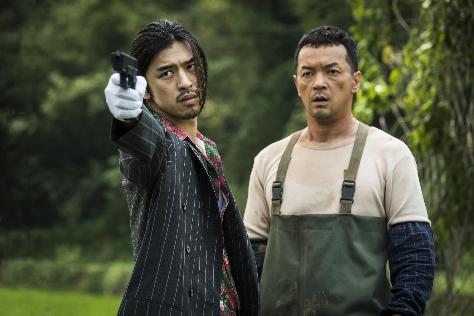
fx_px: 1712
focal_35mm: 130
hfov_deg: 15.8
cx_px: 237
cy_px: 158
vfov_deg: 10.5
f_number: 5
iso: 400
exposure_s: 1/800
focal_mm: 130
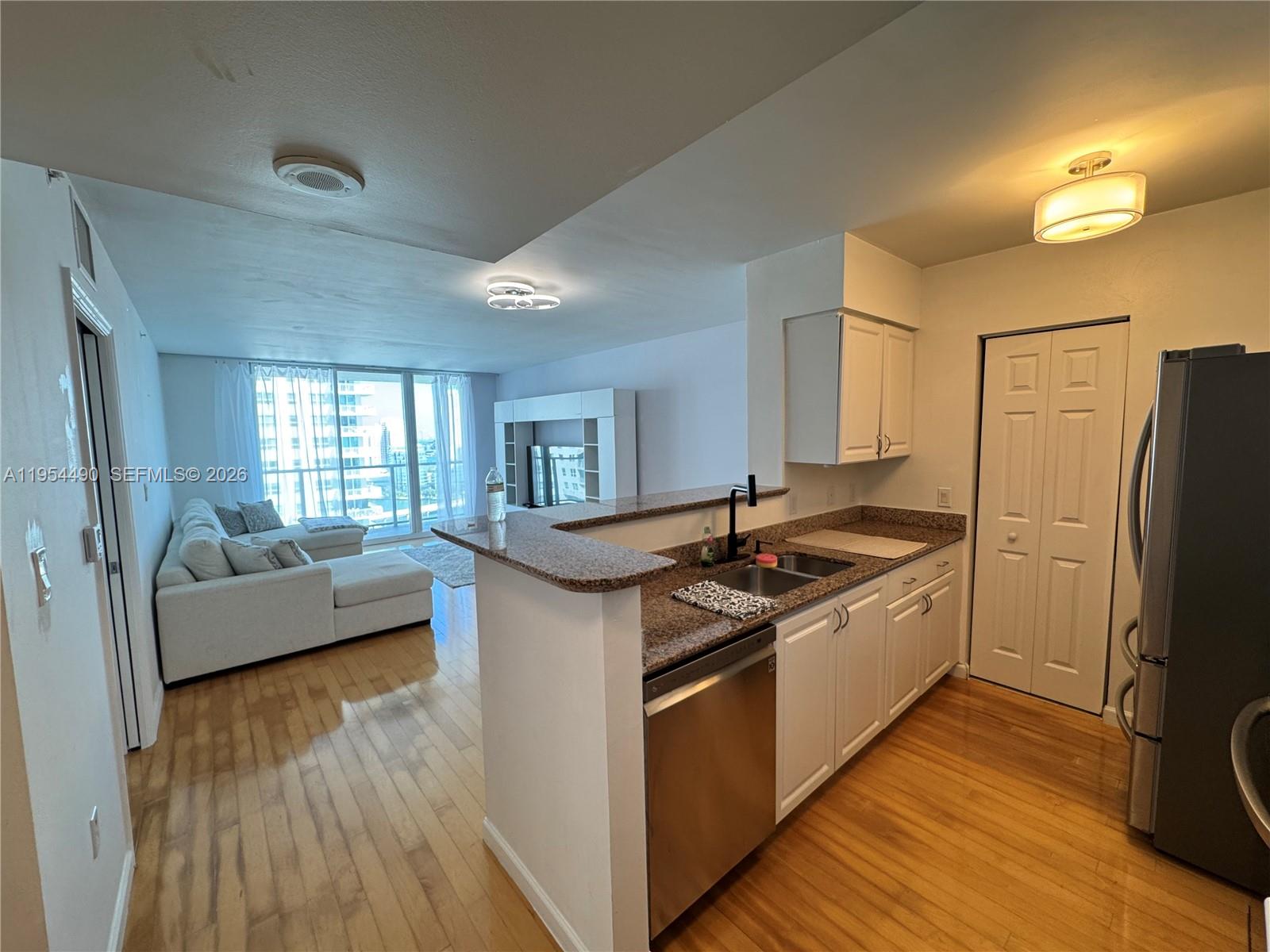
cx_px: 635
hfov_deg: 102.1
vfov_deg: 85.7
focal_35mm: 14
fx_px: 514
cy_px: 476
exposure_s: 1/120
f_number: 2.2
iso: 160
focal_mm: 2.22
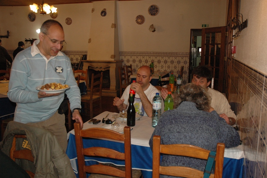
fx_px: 267
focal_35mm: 36
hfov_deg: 53.2
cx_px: 134
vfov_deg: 36.8
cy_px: 89
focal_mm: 24
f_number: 4
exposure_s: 1/60
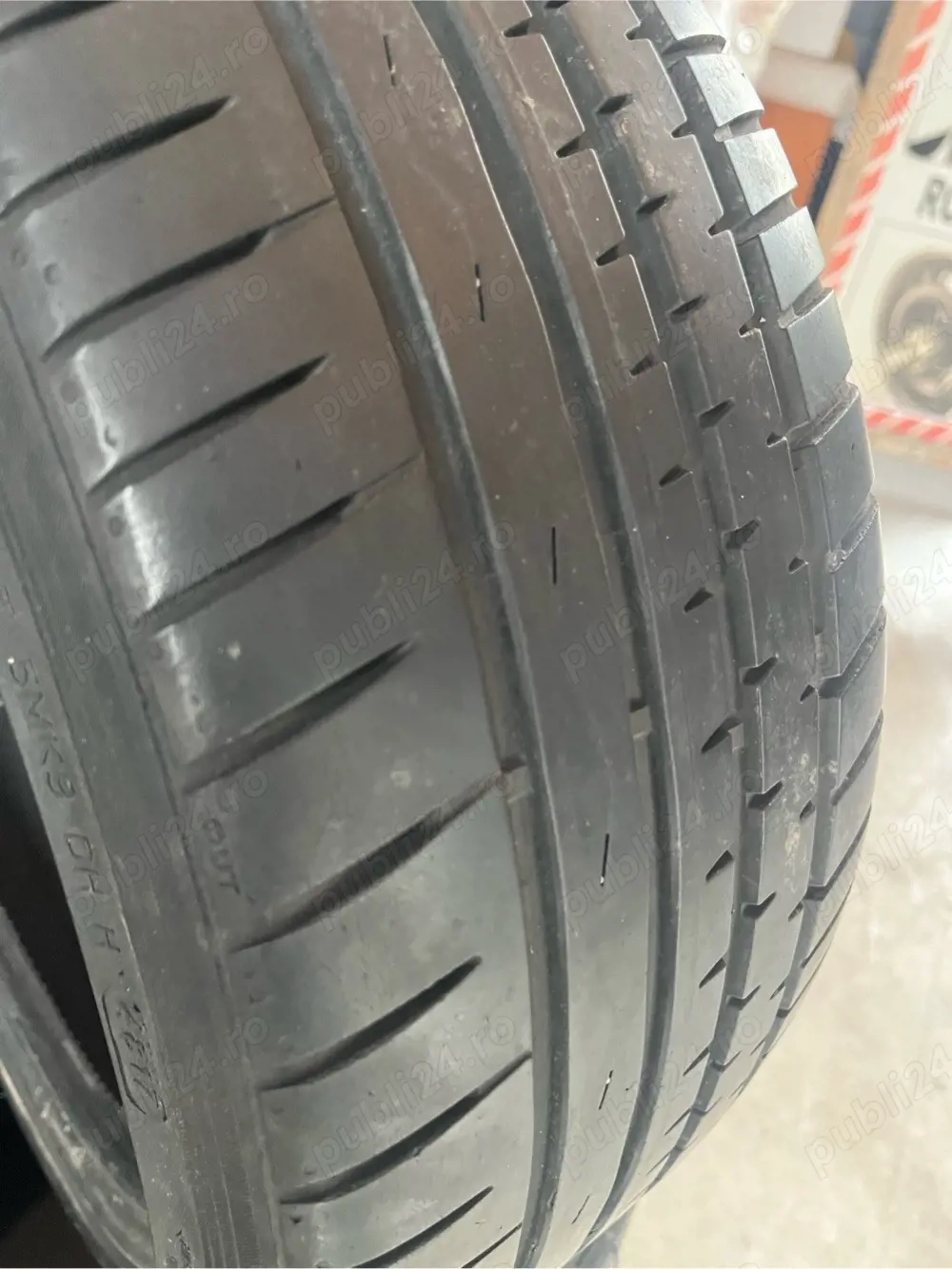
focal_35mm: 26
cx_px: 476
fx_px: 954
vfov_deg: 67.3
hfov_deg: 53.0
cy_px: 634
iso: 500
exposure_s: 1/49
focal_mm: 5.1
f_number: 1.6
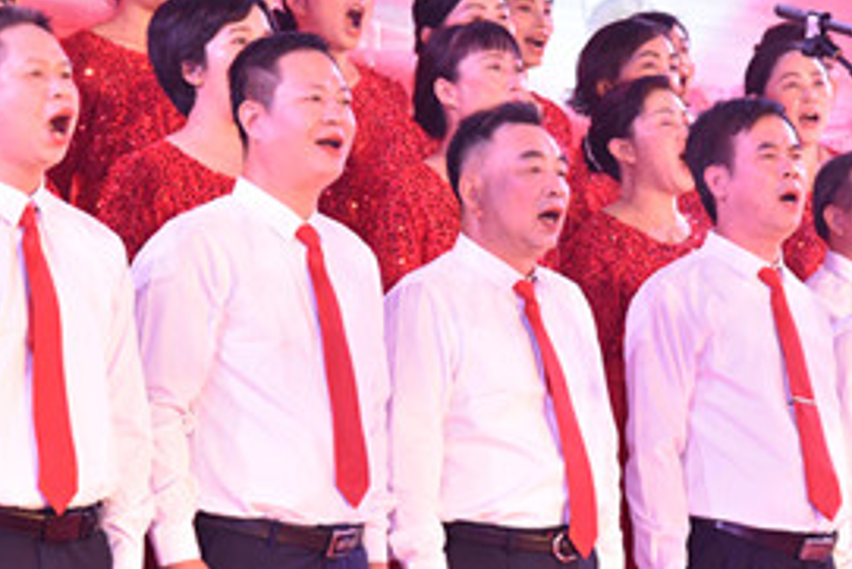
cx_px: 563
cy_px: 130
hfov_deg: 9.3
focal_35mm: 221
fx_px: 5233
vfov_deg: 6.2
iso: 2000
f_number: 5
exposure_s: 1/250
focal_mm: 120
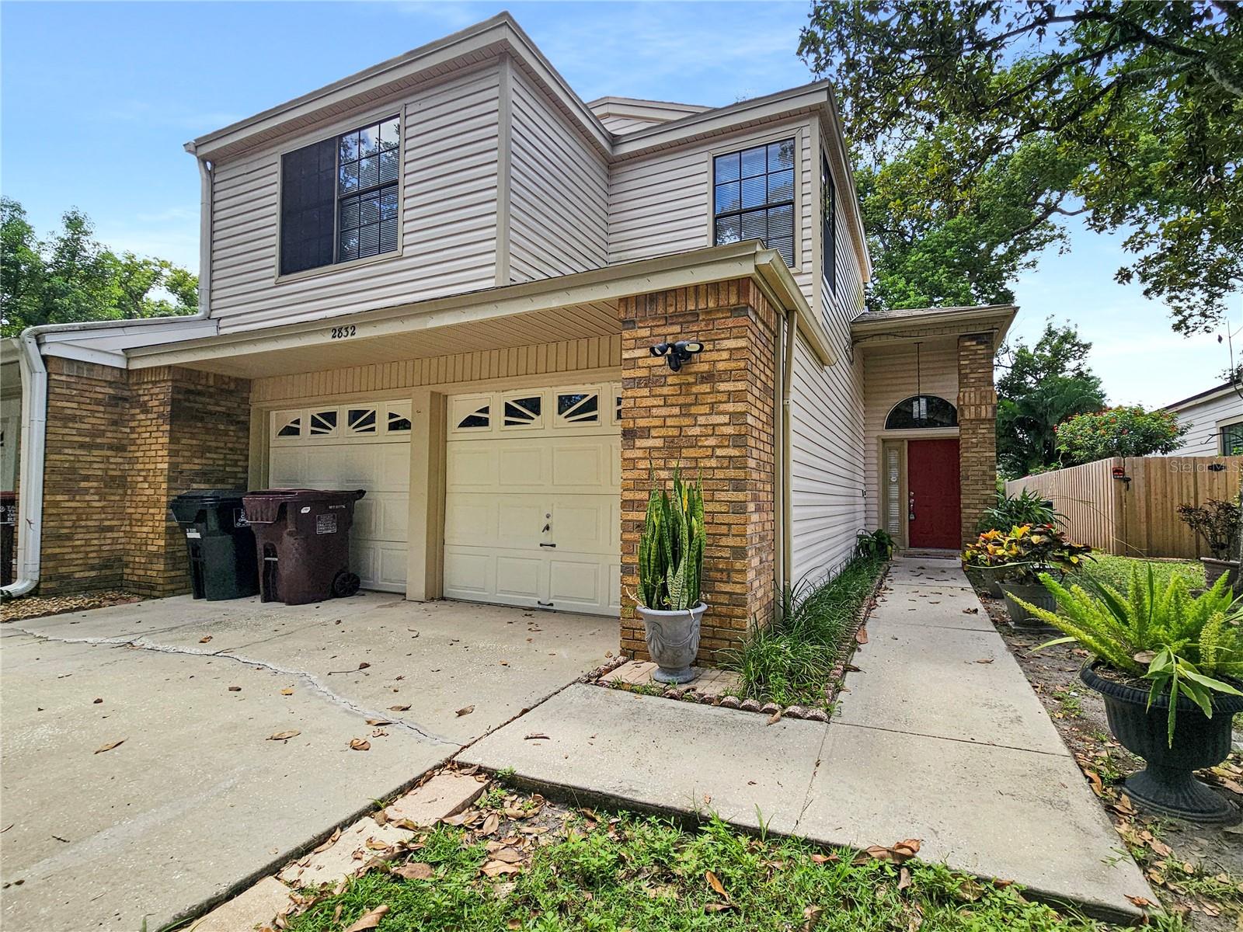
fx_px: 467
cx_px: 622
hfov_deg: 106.2
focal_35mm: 13
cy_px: 466
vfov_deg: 89.9
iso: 50
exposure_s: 1/1170
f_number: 2.2
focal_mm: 2.2
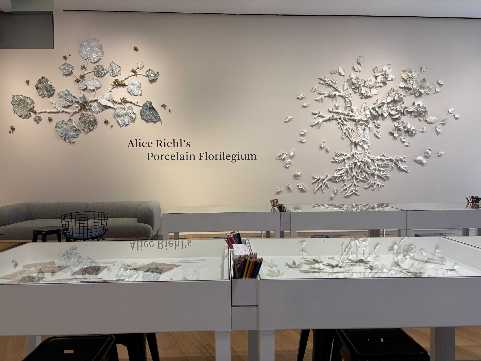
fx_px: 361
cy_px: 180
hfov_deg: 67.3
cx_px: 240
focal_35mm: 26
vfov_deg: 53.1
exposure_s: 1/60
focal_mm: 5.96
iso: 125
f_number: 1.6
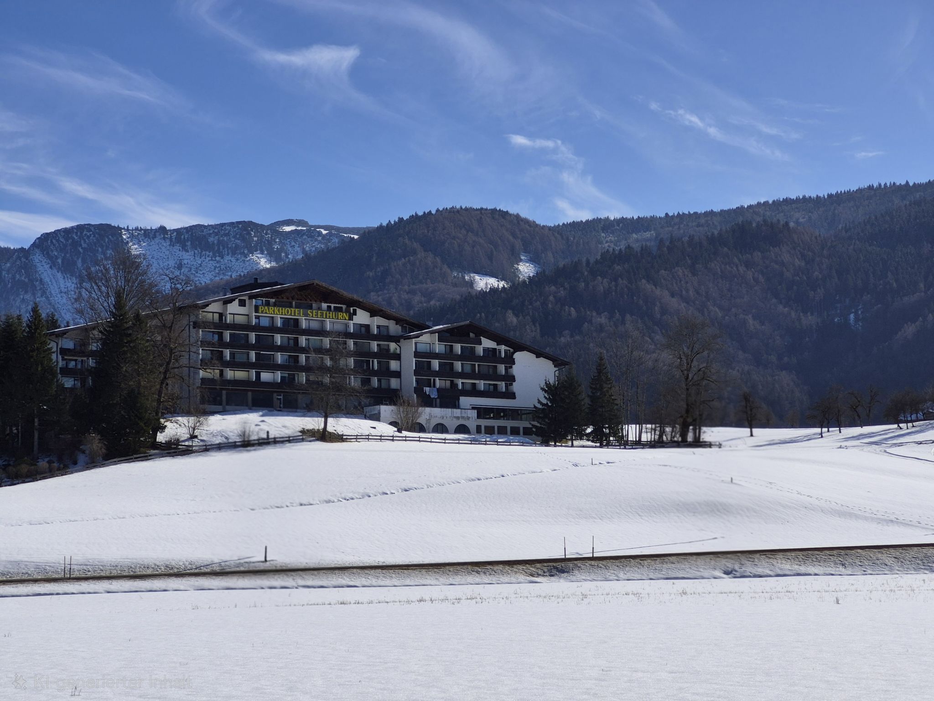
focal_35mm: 69
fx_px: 1862
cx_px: 467
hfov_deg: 28.2
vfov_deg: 21.3
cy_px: 350
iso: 32
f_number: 2.4
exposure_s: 1/5000
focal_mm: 7
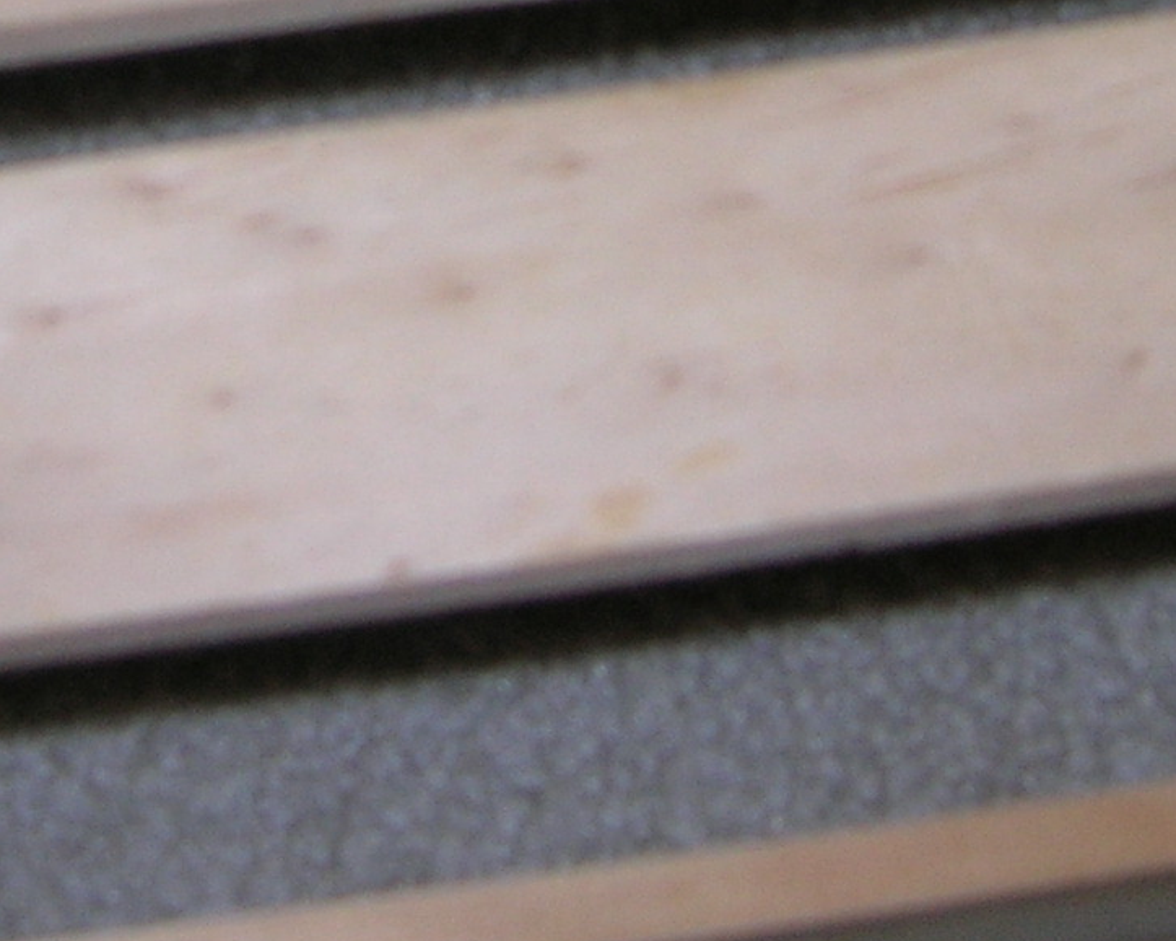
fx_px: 4141
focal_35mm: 119
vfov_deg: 12.5
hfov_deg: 16.1
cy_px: -321
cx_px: 415
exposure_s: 1/60.1
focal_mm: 5.7
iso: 50
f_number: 2.9
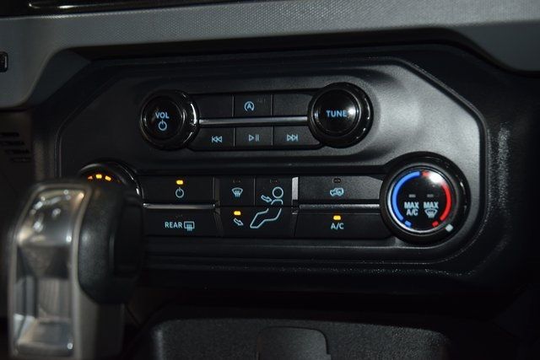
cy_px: 180
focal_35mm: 52
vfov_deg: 25.8
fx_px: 788
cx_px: 270
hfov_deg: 37.8
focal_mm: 35
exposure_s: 1/13
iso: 640
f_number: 4.2
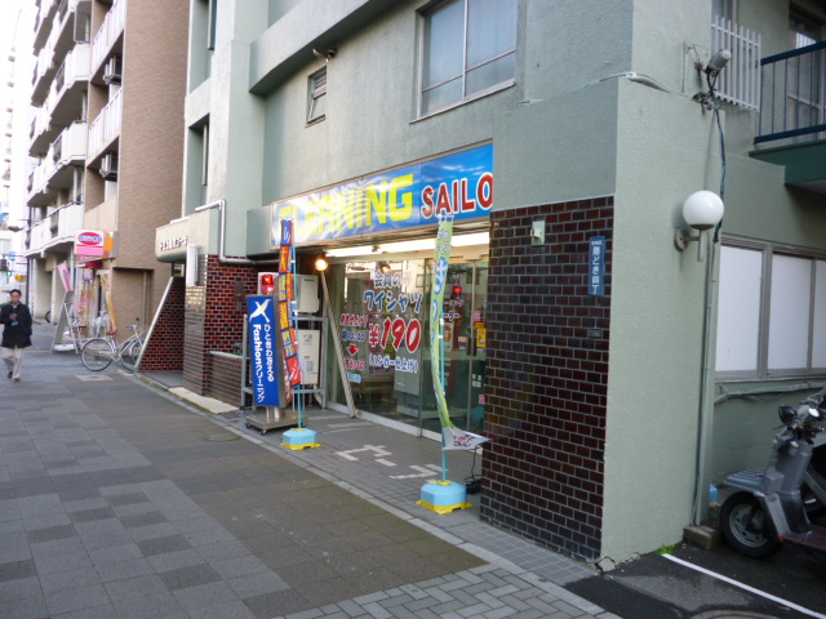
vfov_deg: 49.7
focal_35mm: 28
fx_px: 668
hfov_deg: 63.4
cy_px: 310
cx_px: 413
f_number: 3.1
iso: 100
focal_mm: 5
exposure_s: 1/80
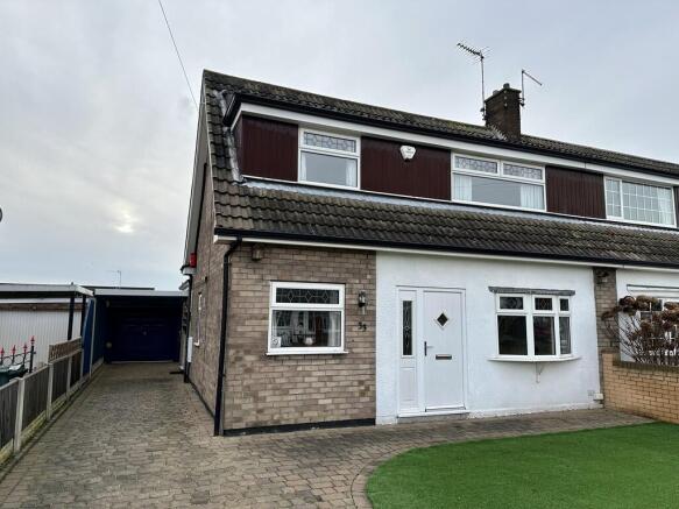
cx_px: 340
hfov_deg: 71.6
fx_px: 471
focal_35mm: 24
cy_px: 254
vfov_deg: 56.8
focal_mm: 6.86
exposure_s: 1/843
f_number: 1.78
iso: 80
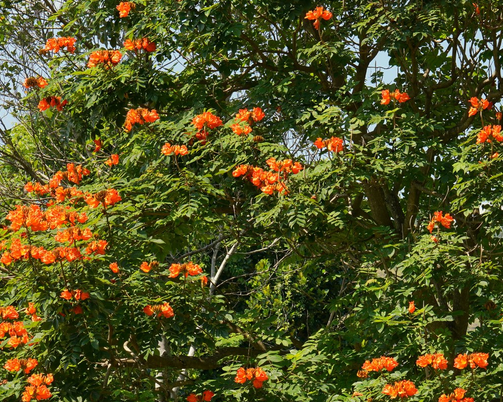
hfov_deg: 11.7
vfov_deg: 9.4
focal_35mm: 164
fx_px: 2441
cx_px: 414
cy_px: 209
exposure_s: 1/60
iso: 200
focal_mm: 70
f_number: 8
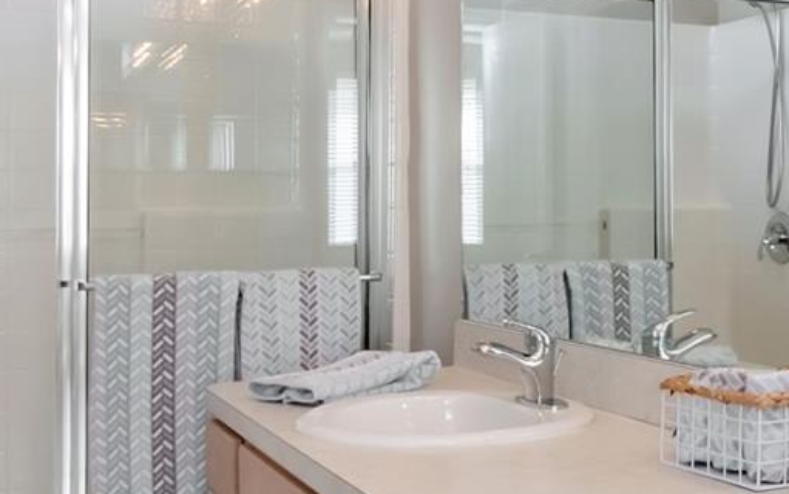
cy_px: 196
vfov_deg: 24.6
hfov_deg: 37.3
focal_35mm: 53
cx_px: 608
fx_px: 1132
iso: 1600
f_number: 9
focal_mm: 11
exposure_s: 1/80
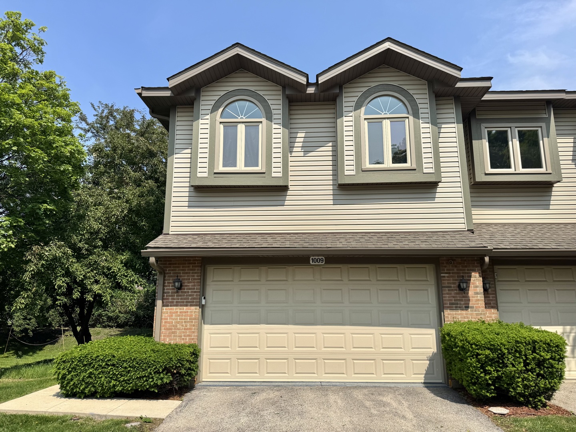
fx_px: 399
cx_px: 288
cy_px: 216
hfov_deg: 71.6
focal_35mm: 24
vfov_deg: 56.8
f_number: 1.78
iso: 80
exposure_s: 1/5814
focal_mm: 6.76
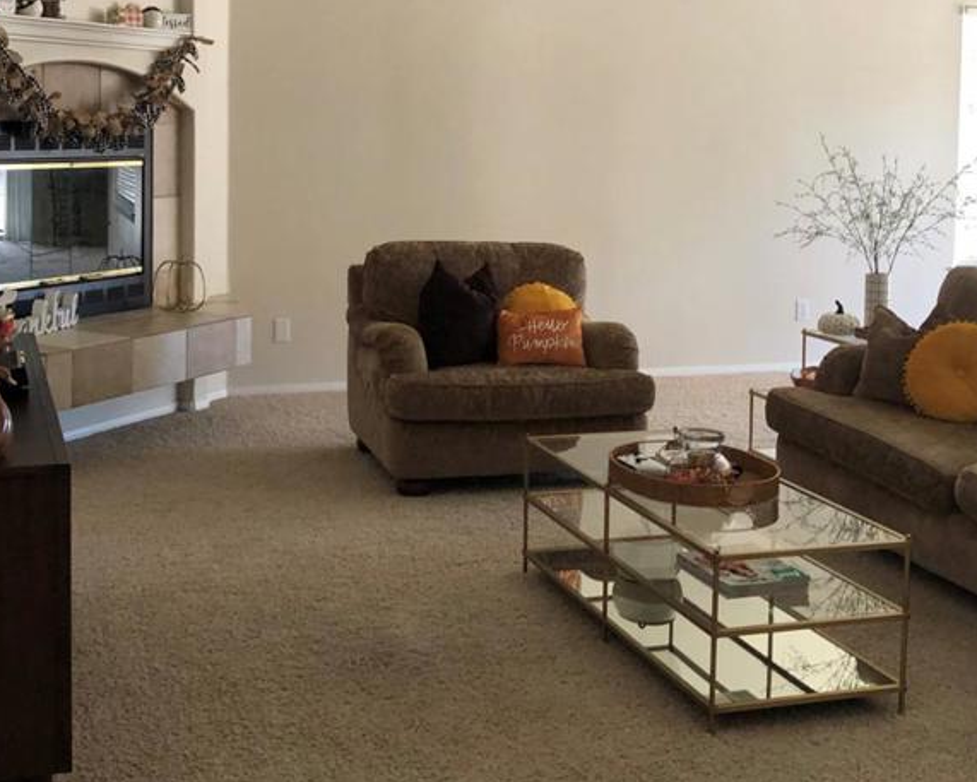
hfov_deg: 38.0
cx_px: 445
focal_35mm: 49
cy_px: 213
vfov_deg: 30.4
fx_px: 1417
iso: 40
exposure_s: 1/20
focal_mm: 3.99
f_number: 1.8
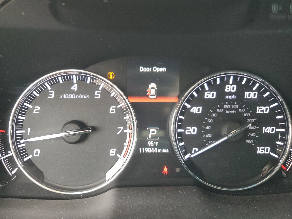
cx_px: 146
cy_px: 110
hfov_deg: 67.3
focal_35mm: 26
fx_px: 219
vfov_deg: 53.1
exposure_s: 1/60.2
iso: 163
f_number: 1.5
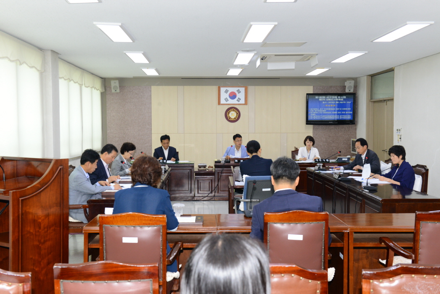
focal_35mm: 44
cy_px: 147
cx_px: 220
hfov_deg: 44.5
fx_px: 538
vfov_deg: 30.5
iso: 1400
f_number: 7.1
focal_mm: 44
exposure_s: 1/60
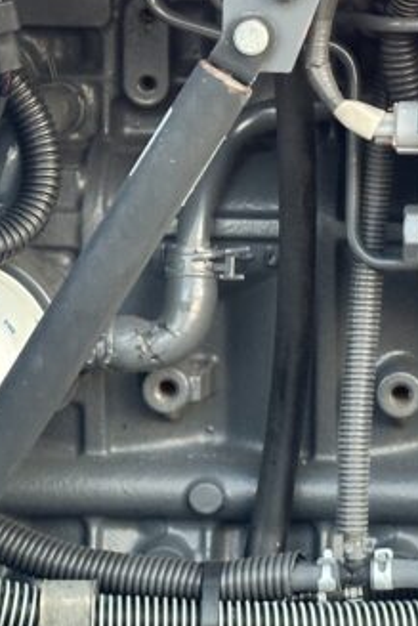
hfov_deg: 9.9
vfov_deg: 14.9
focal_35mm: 137
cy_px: 194
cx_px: 418
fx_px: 2383
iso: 250
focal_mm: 6.86
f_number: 1.78
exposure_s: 1/51
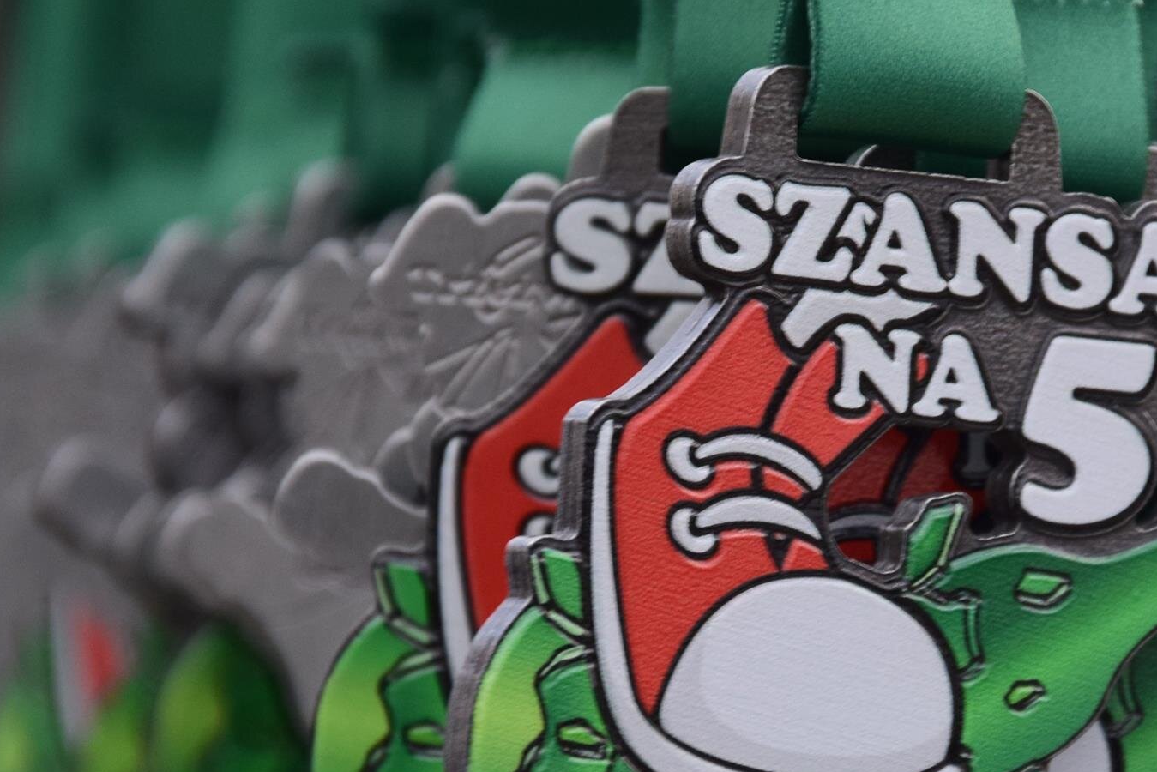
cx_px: 901
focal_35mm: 378
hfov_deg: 5.4
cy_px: 363
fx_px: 12157
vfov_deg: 3.6
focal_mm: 105
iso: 560
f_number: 5.6
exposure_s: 1/200
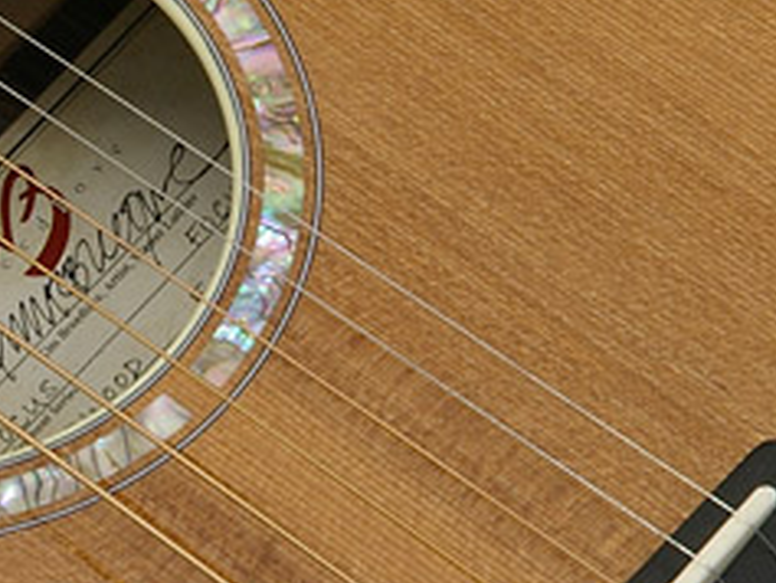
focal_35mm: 375
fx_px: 8411
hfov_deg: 5.3
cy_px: 213
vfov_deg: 4.0
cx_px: -216
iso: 400
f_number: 19
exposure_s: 1
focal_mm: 93
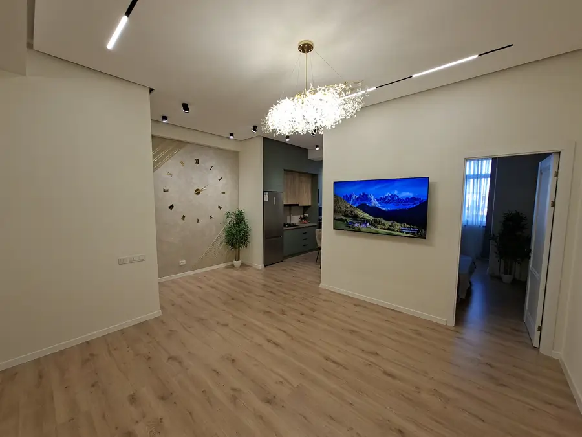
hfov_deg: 106.2
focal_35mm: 13
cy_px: 218
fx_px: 219
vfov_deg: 89.9
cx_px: 291
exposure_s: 1/60
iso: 40
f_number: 2.2
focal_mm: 1.74
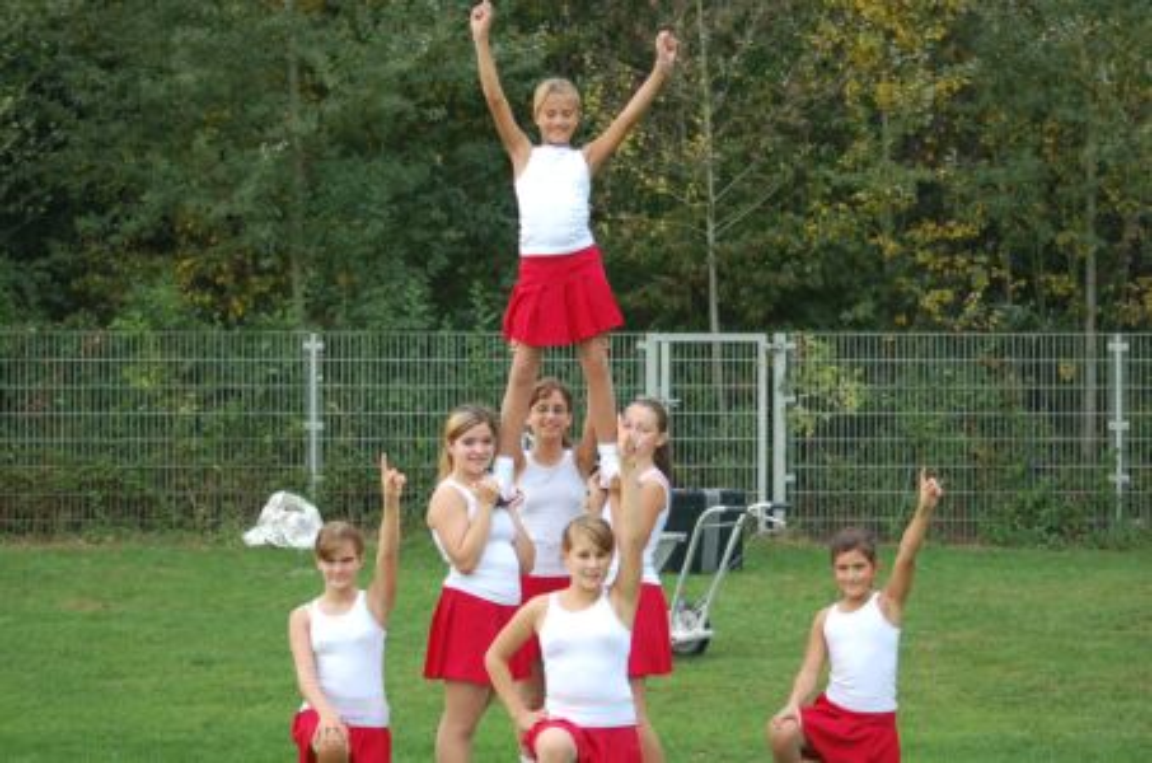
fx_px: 3353
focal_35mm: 105
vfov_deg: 13.0
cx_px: 576
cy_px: 382
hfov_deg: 19.5
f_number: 4
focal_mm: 70
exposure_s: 1/500
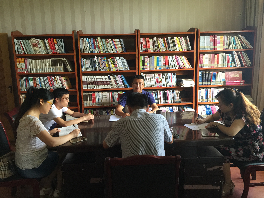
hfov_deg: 61.7
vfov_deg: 48.2
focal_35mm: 29
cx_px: 132
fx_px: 221
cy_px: 99
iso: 50
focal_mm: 4.15
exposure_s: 1/33
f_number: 2.2
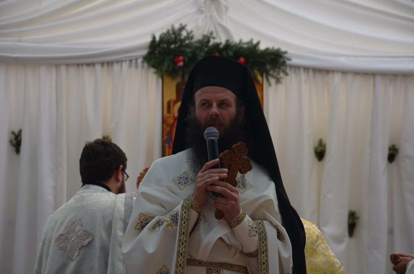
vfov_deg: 10.7
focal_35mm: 128
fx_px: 1463
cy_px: 137
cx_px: 207
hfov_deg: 16.1
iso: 200
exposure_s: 1/500
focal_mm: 85
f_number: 5.6
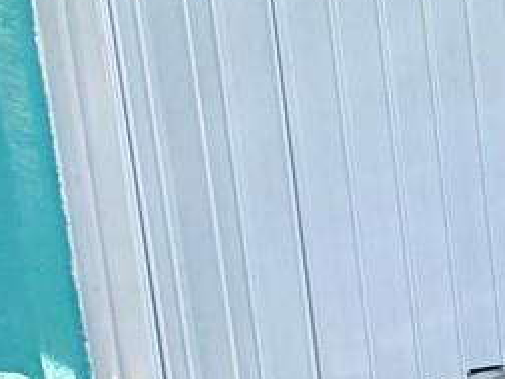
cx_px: 1371
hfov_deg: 12.9
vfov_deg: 16.6
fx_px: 1298
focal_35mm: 89
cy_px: 178
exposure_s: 1/510
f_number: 2.2
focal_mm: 2.22
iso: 40
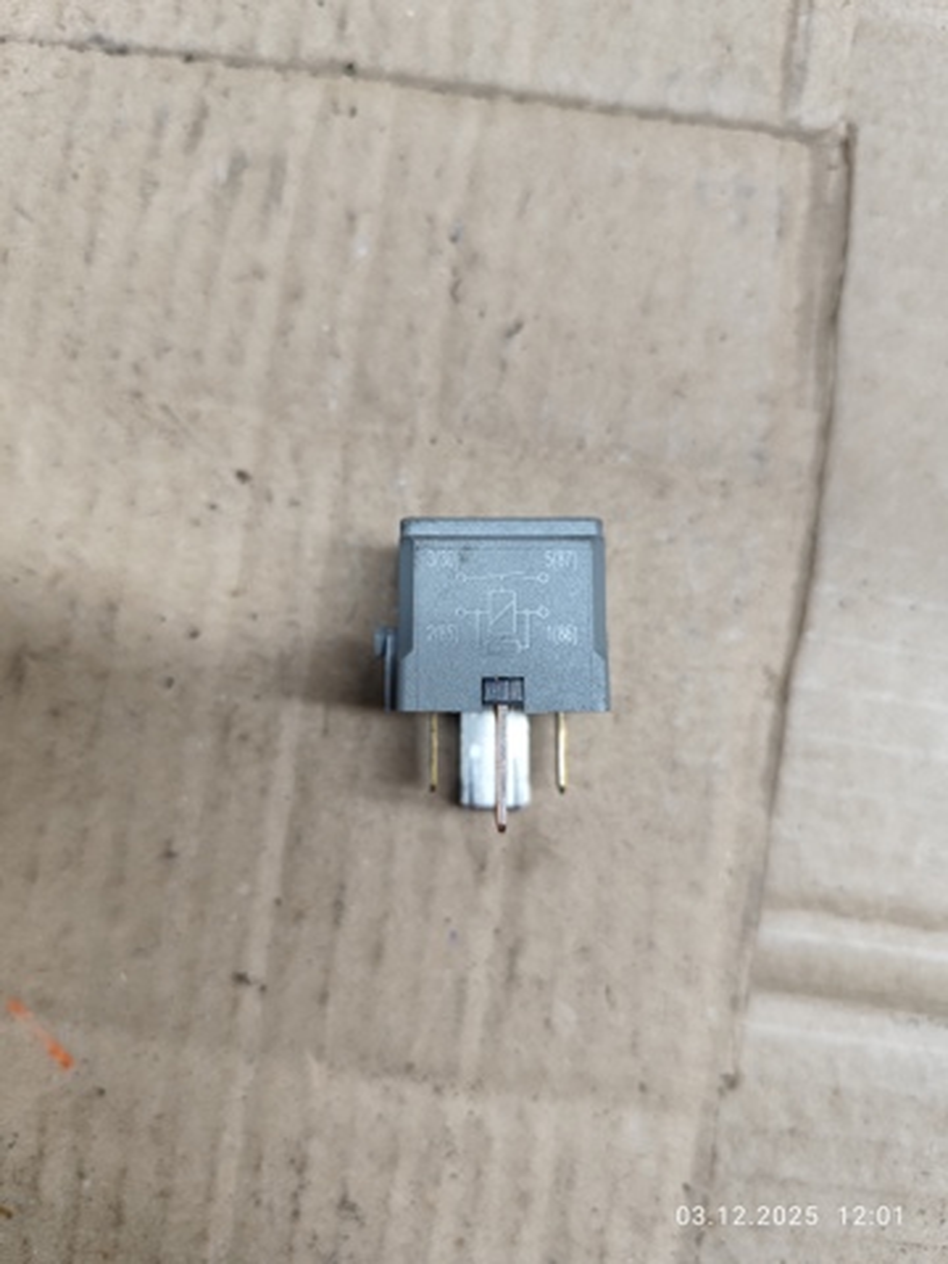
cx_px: 474
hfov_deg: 58.9
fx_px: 840
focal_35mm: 23
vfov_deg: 73.9
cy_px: 632
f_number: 1.65
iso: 320
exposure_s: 1/100
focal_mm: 6.19
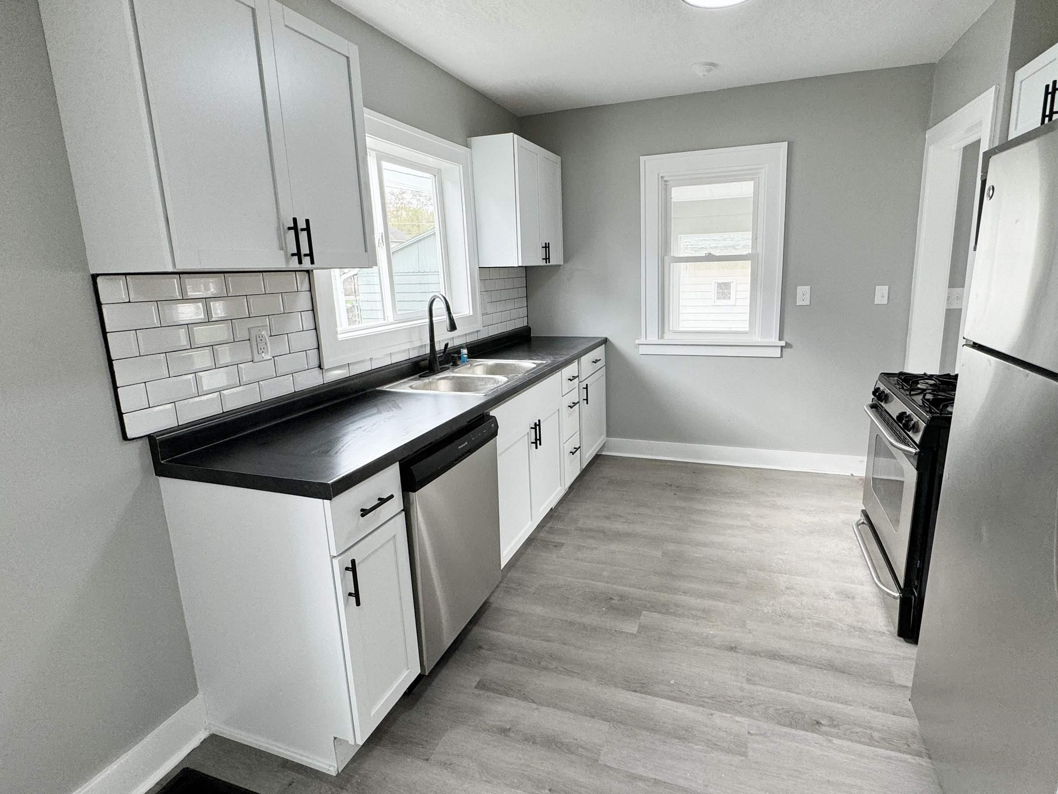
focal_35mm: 18
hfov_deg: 87.7
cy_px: 377
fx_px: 550
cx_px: 561
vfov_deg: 71.6
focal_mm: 2.22
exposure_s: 1/120
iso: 100
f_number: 2.2
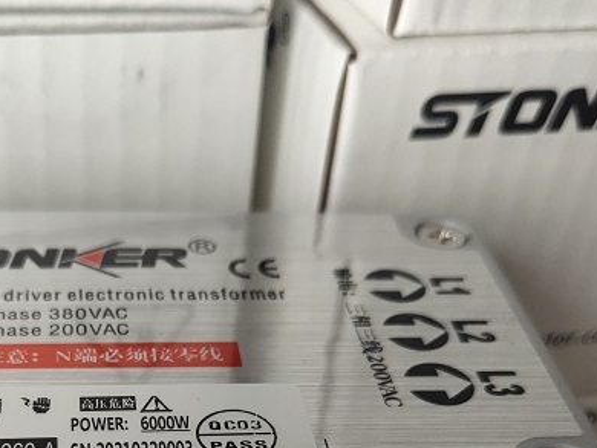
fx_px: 1087
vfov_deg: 22.3
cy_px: 462
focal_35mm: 63
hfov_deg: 30.2
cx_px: 152
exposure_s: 1/100
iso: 99
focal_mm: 4.27
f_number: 1.8
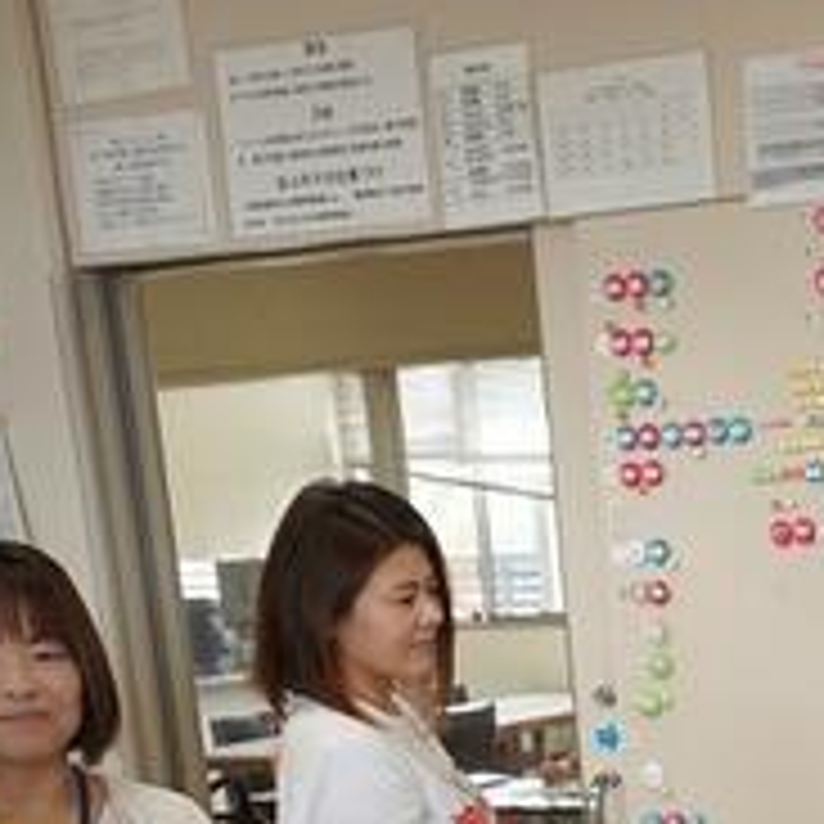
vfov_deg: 24.1
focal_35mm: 67
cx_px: 1148
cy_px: 894
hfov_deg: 22.3
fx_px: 1804
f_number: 4
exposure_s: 1/160
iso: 400
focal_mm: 16
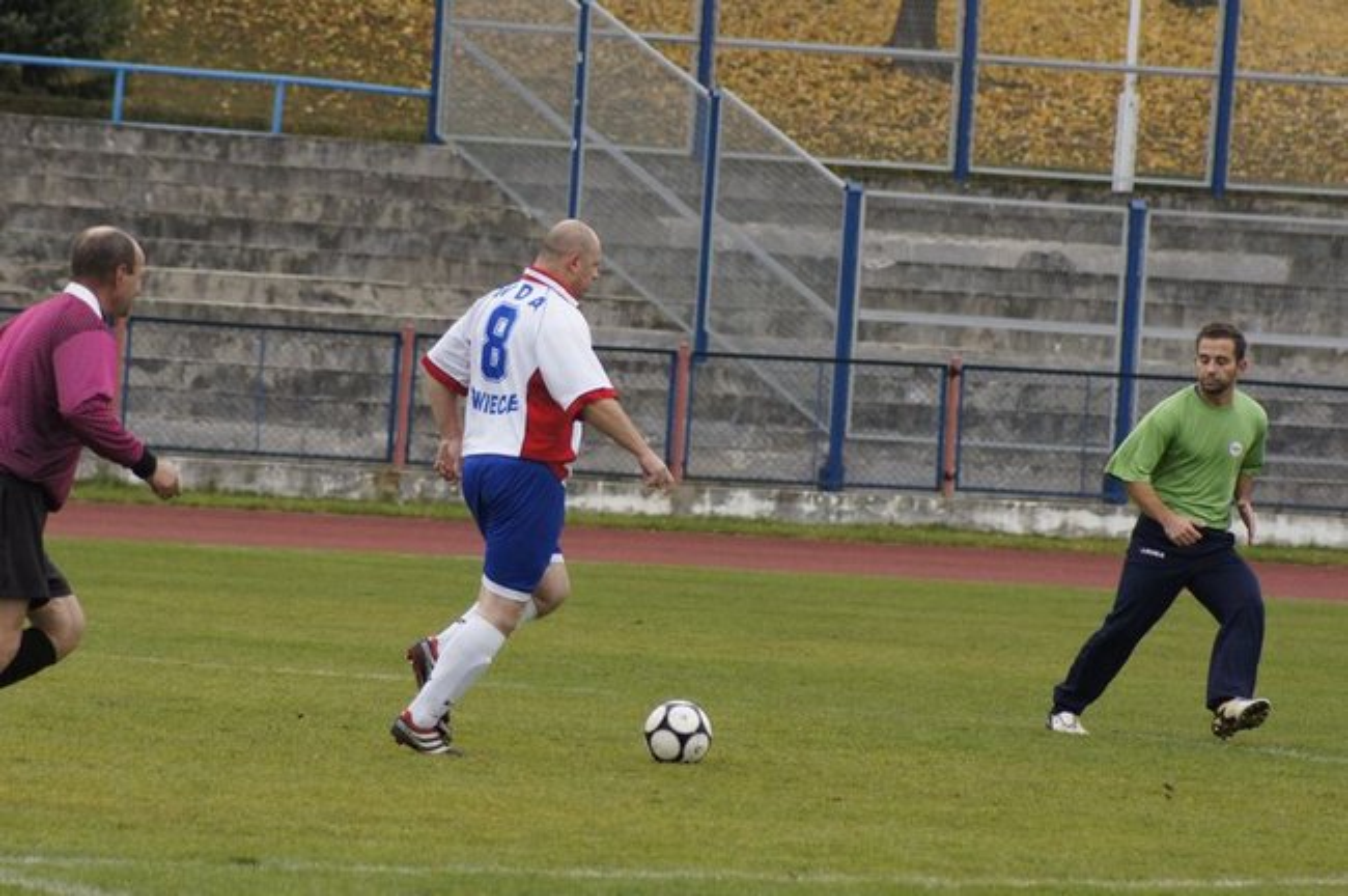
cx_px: 674
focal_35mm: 270
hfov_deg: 7.6
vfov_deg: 5.1
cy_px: 448
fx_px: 10100
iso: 1600
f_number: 6.3
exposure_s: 1/1250
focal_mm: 180
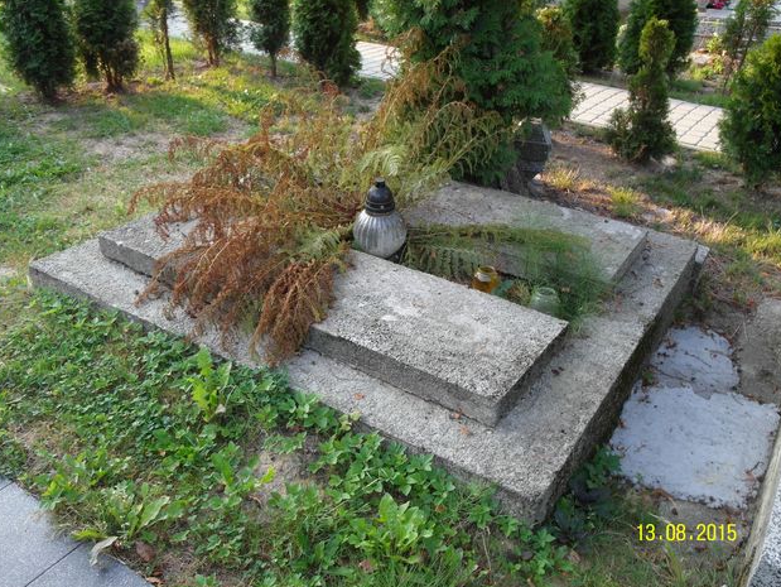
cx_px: 390
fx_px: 700
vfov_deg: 45.5
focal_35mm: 31
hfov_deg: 58.3
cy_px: 293
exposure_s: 1/90
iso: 100
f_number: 3.6
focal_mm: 6.5
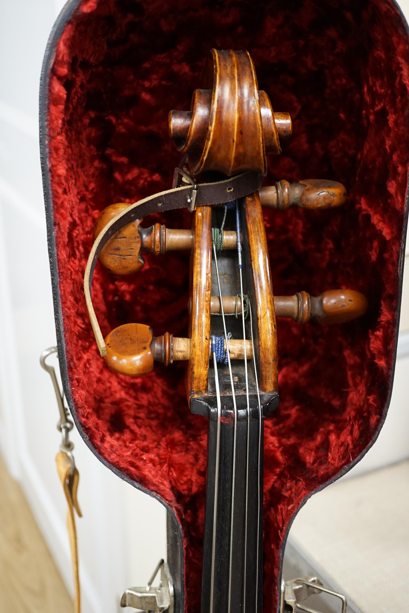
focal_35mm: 45
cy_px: 306
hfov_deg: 29.9
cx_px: 204
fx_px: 767
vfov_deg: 43.6
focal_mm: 30
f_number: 3.5
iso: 1250
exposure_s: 1/60
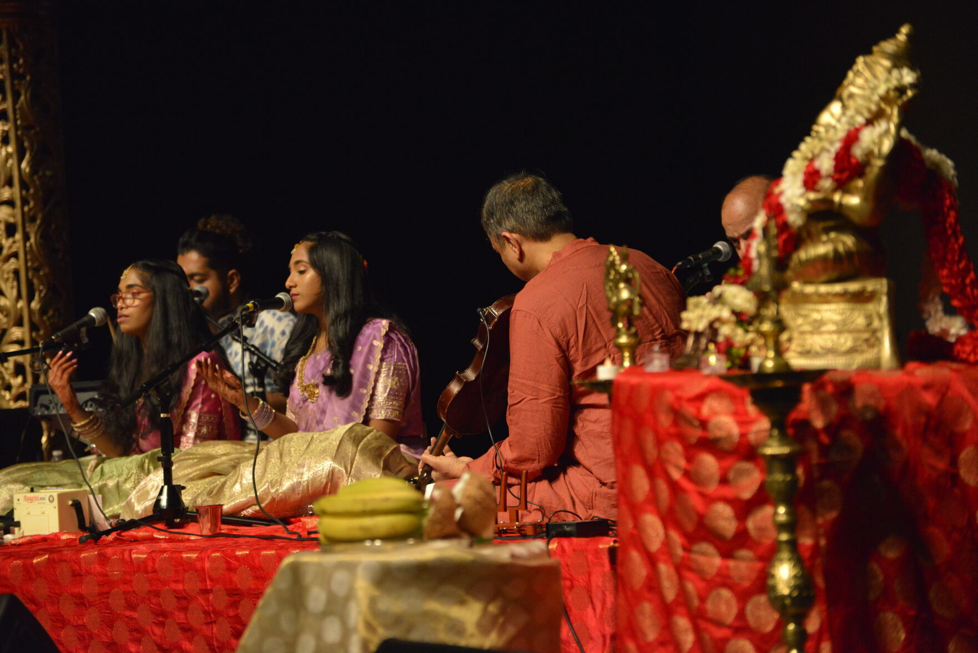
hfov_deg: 13.2
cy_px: 326
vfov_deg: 8.9
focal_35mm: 155
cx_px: 489
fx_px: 4212
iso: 4000
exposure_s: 1/400
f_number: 5.6
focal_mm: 155
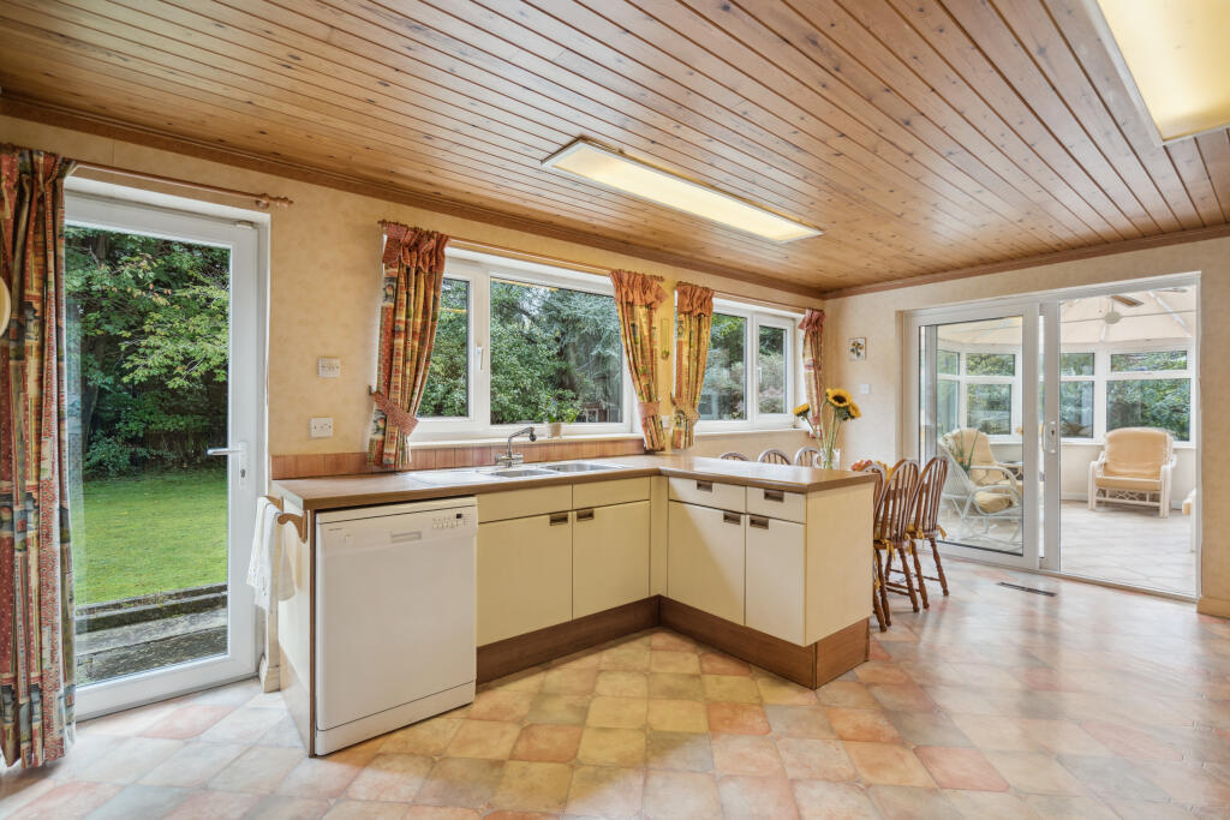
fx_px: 547
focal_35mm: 16
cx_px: 615
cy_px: 410
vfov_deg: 73.8
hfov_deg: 96.7
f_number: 4
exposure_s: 1/40
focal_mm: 16
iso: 320
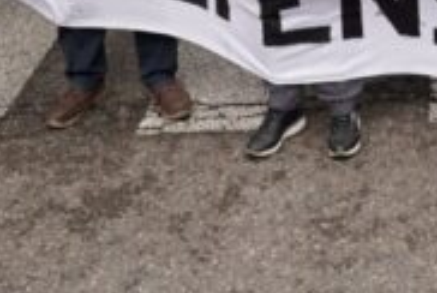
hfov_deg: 19.7
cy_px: -312
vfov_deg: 12.0
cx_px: 411
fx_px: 1228
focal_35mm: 101
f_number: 10
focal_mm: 24
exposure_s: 1/250
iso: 1000
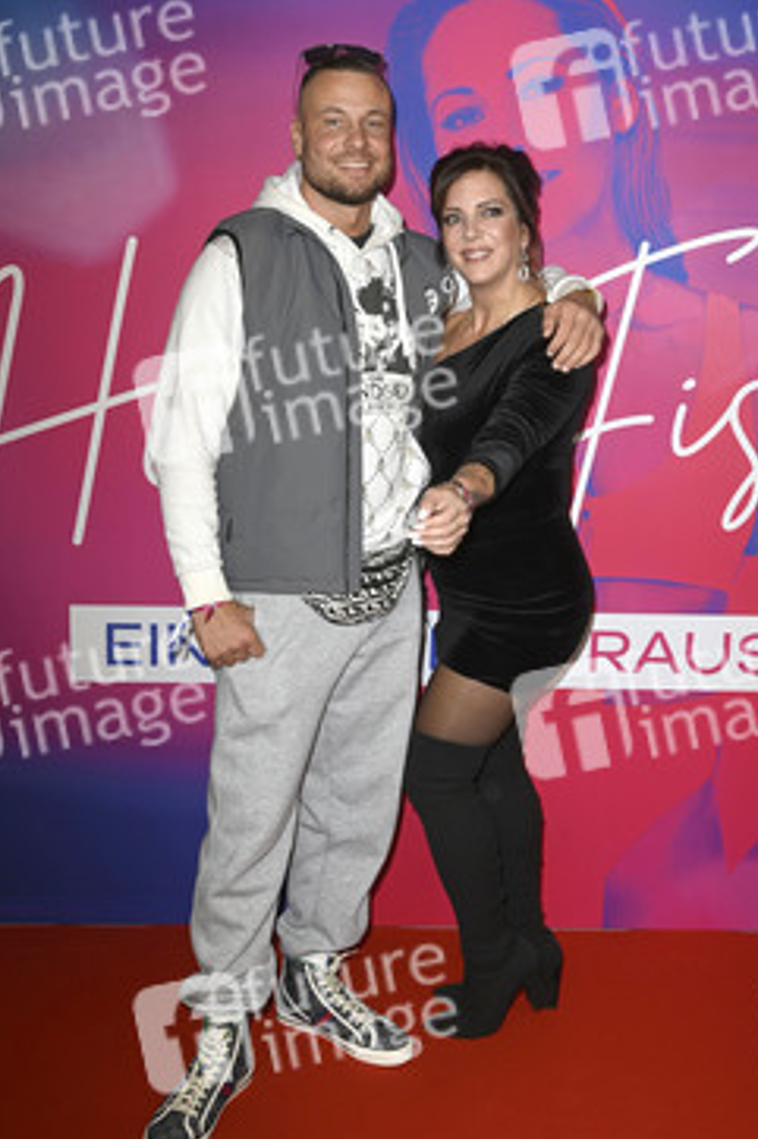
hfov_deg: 31.9
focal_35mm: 42
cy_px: 547
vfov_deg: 46.4
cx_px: 387
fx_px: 1328
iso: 500
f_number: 5.6
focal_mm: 38
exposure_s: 1/250
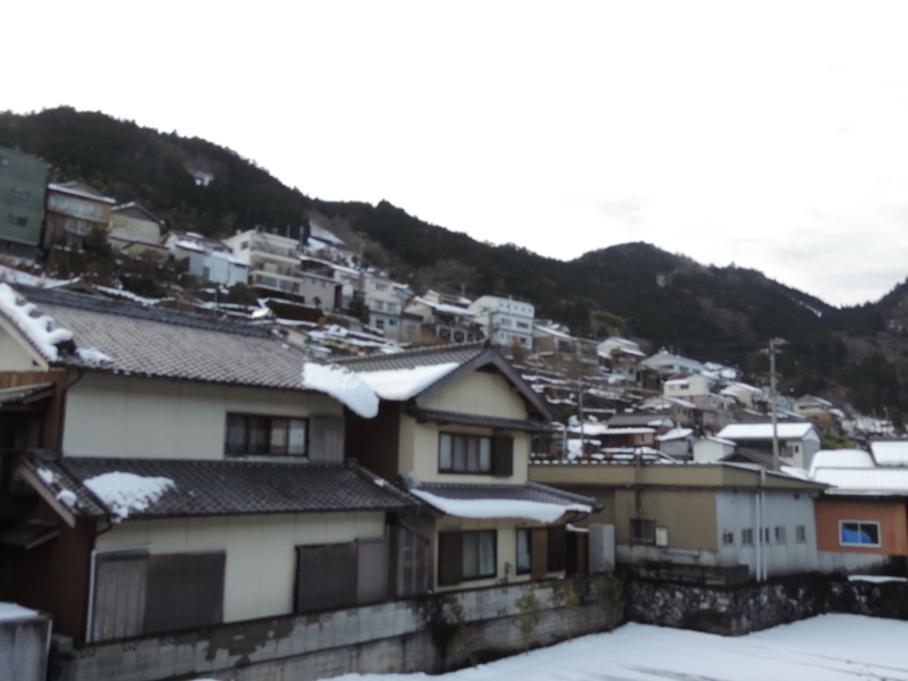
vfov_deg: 46.8
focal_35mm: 30
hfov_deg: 60.0
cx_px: 454
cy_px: 340
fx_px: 787
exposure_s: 1/250
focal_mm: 5.3
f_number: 3.1
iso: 80
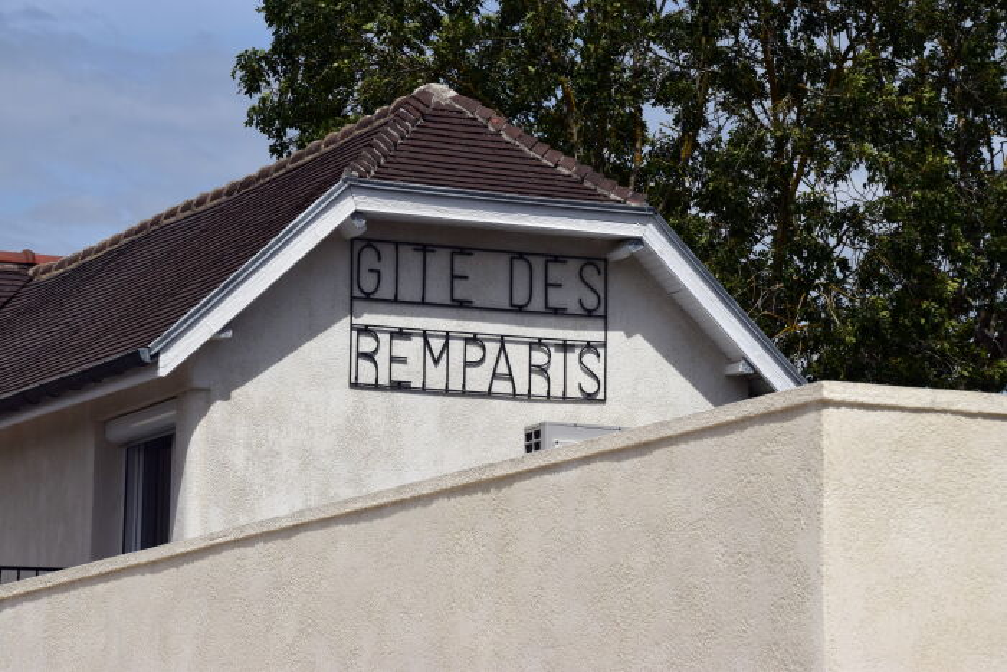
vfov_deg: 9.9
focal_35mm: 138
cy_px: 336
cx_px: 504
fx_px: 3861
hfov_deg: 14.9
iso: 200
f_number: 11
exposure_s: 1/640
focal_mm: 92
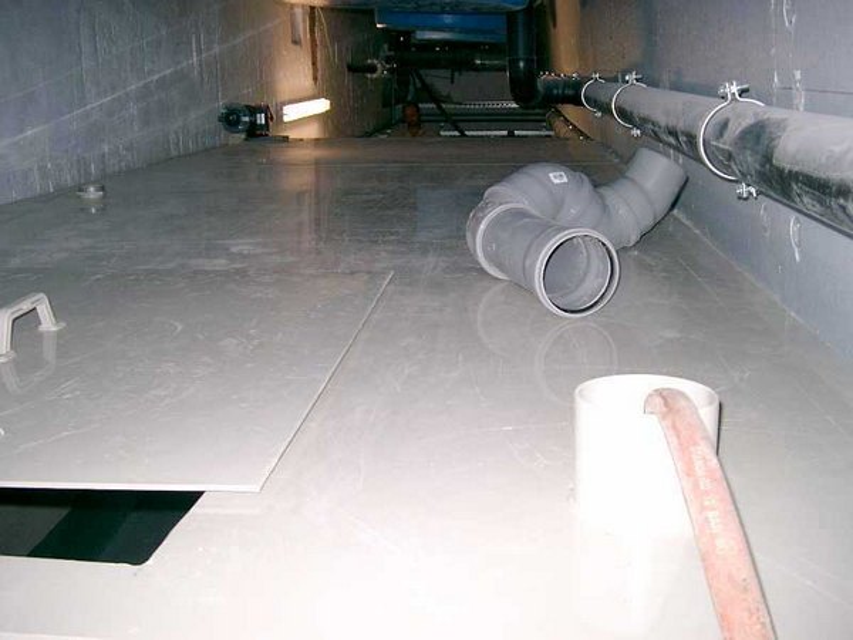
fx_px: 912
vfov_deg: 38.7
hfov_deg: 50.1
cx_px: 426
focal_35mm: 37
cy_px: 320
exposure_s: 1/60
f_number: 2.6
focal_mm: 7.6
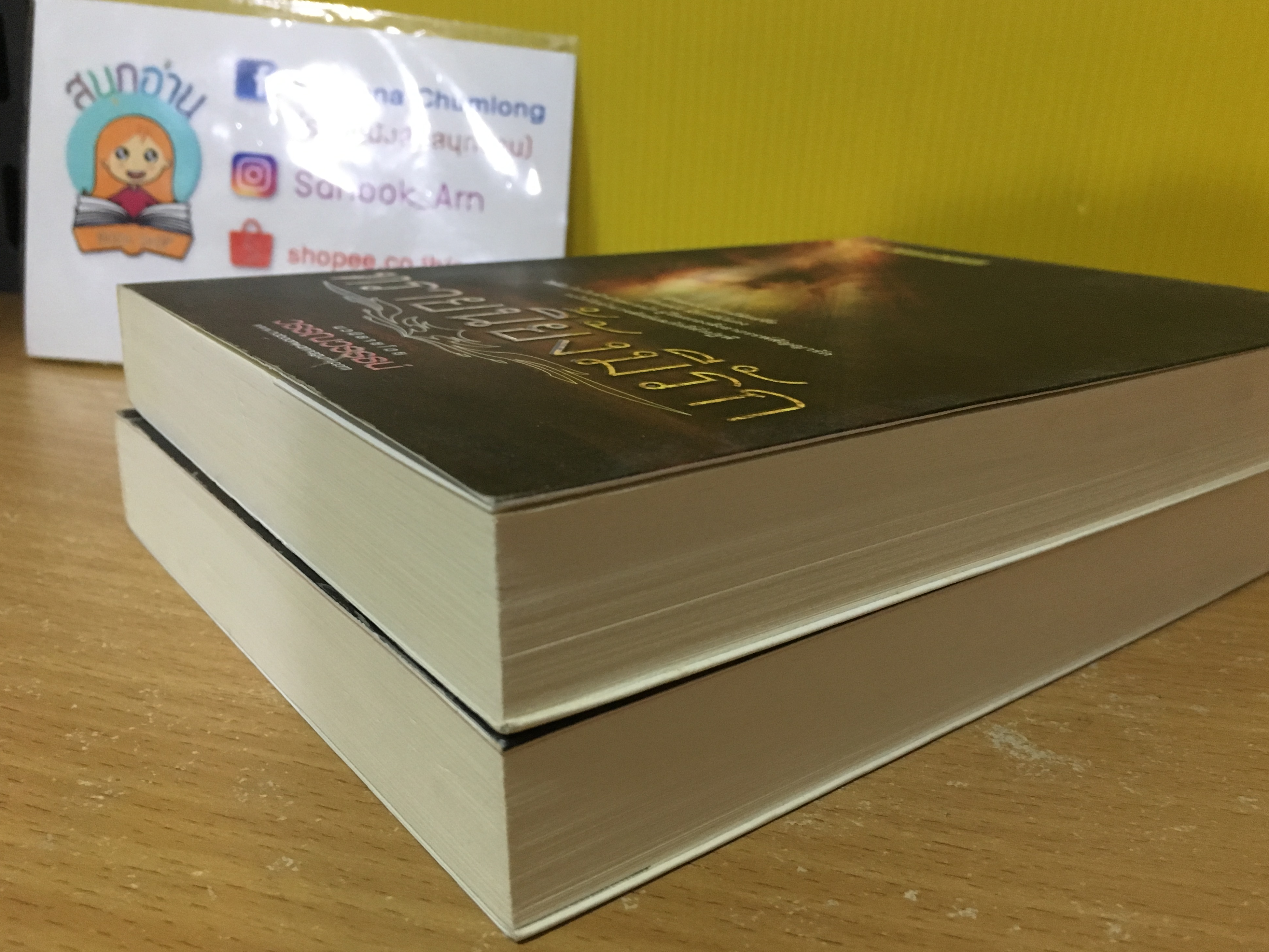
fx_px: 1100
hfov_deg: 60.0
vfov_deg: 46.8
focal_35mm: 30
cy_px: 466
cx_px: 652
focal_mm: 4.15
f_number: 2.2
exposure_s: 1/17
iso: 200
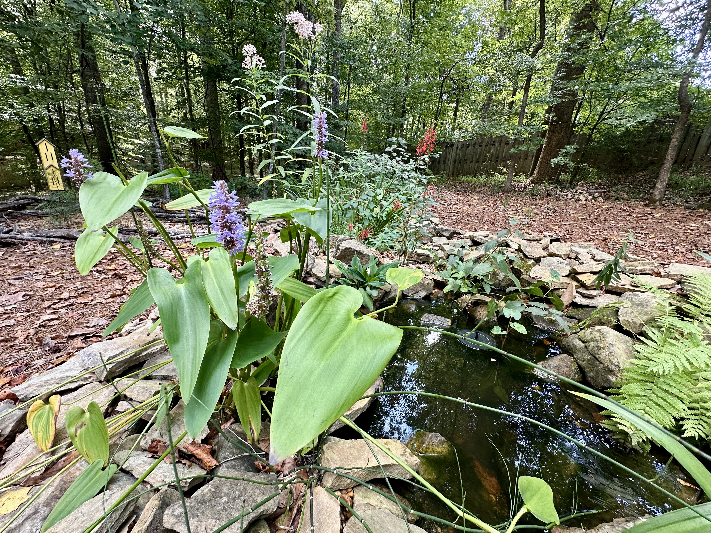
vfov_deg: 85.7
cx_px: 356
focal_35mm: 14
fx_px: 288
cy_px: 266
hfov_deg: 102.1
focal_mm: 2.22
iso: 100
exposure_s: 1/99
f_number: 2.2
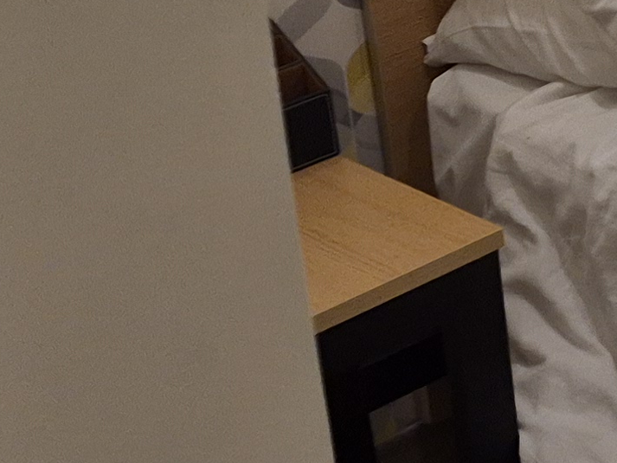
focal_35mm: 129
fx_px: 2300
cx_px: 1399
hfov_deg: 12.5
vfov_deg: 10.2
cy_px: -610
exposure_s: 1/100
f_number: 1.8
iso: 64
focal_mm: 5.4
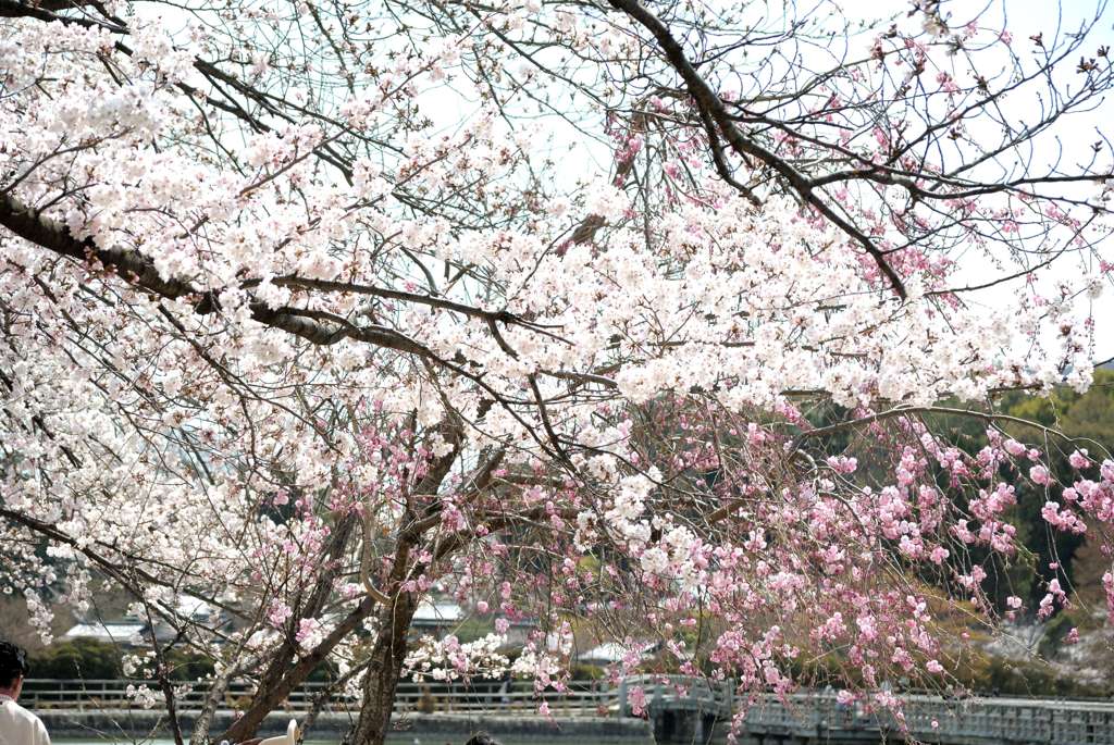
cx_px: 557
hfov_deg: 18.2
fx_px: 3485
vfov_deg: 12.2
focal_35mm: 112
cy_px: 372
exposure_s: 1/800
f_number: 5.6
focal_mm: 75
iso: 100
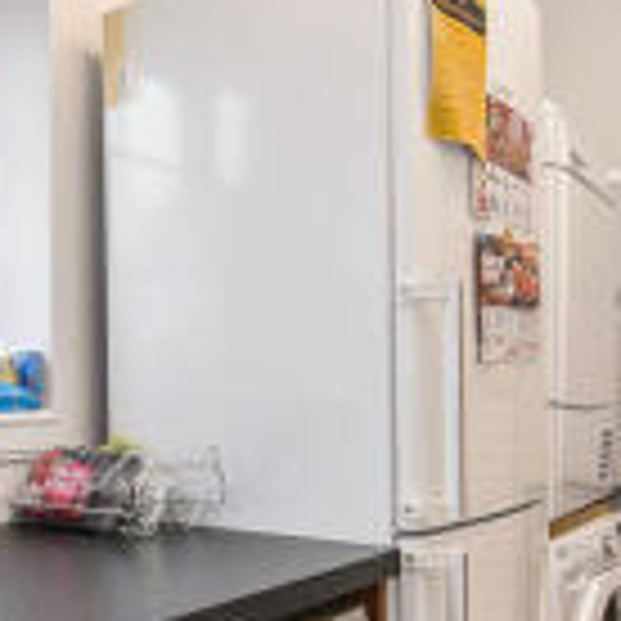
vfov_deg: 40.5
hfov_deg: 38.4
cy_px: 403
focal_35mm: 41
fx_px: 832
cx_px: 72
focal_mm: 14
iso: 400
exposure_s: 1/30
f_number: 8
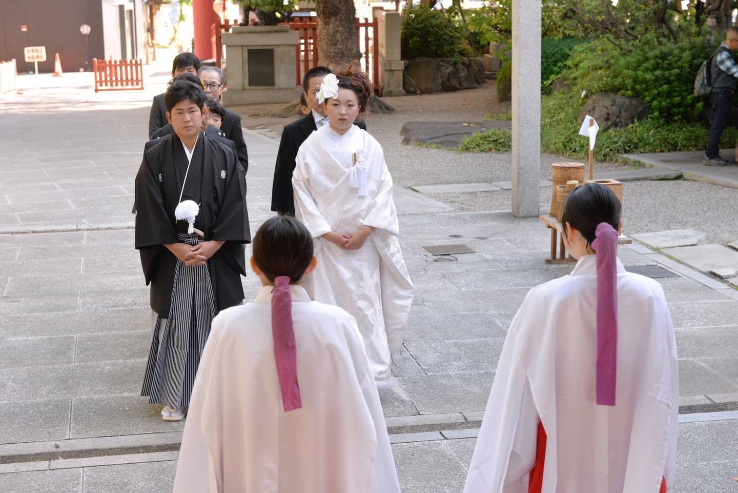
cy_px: 246
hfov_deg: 28.8
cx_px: 369
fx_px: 1435
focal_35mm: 70
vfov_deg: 19.5
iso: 2000
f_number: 8
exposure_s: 1/400
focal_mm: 70
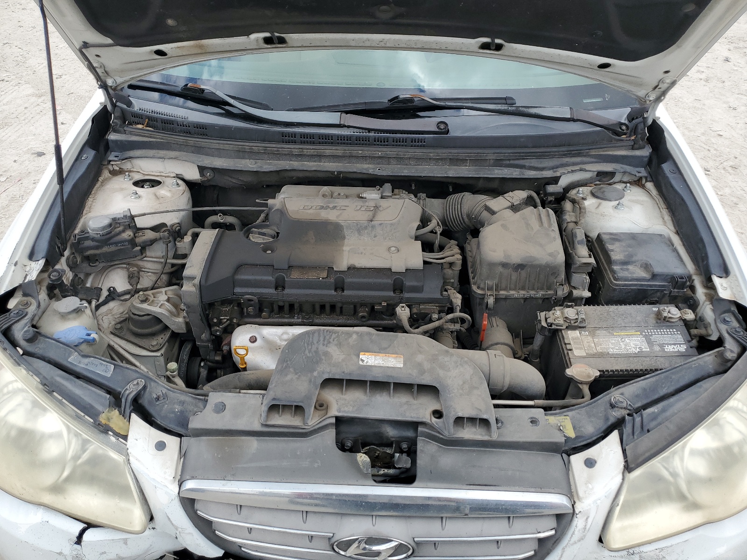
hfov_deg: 67.3
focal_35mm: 26
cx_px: 374
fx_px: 561
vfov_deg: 53.1
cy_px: 280
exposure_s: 1/1429
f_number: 1.5
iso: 50
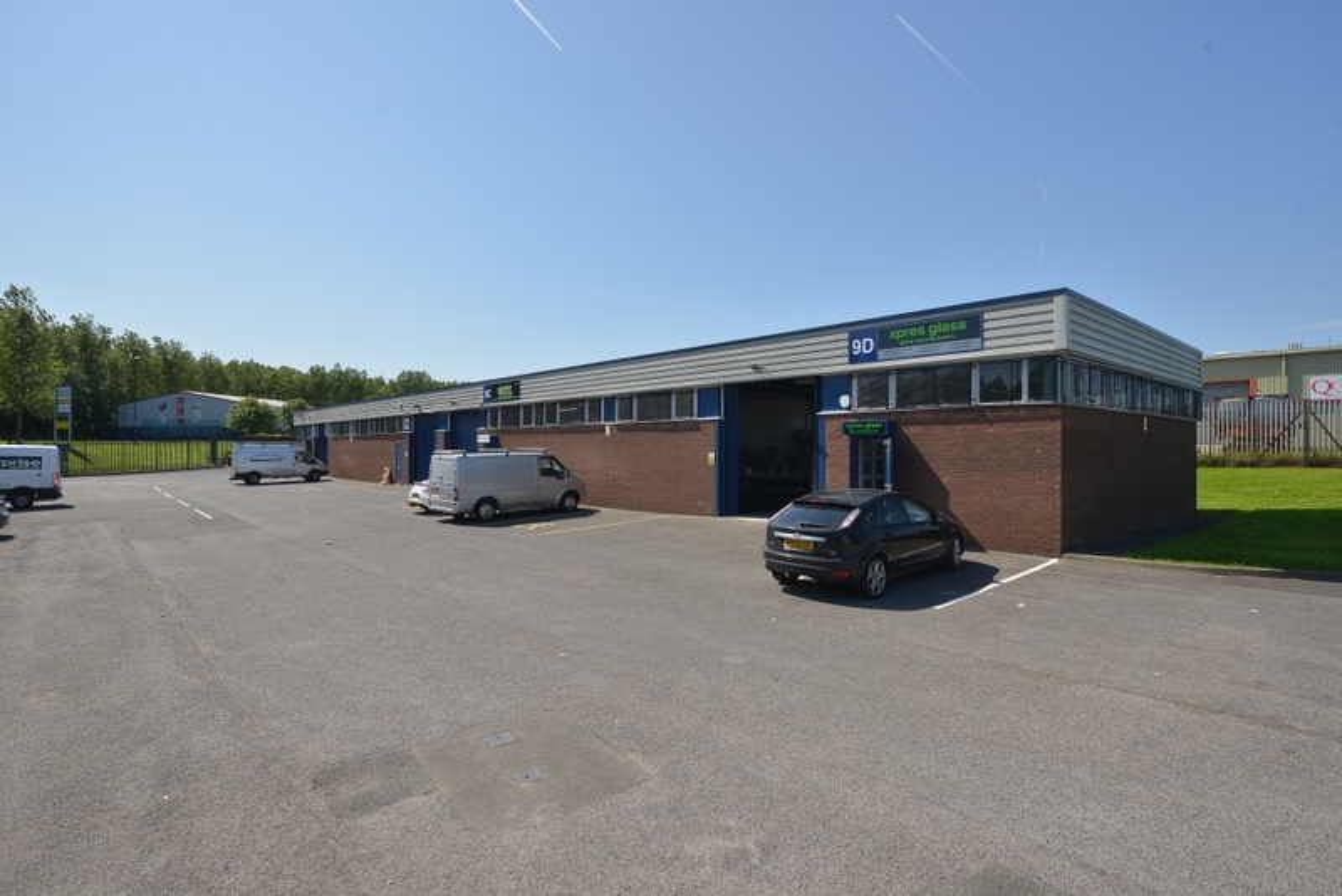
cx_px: 671
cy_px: 448
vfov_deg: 67.4
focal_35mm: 18
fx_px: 671
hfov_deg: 90.0
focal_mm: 18
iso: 100
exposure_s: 1/250
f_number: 8
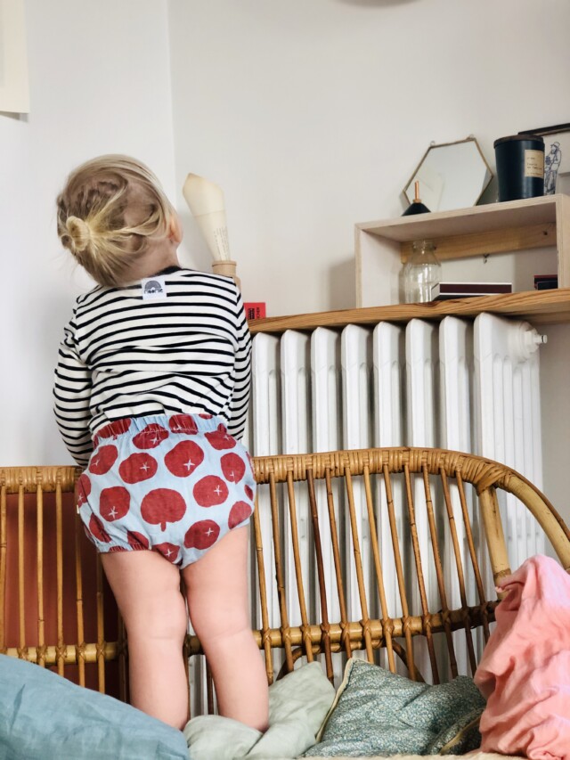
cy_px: 380
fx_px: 1251
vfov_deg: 33.8
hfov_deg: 25.7
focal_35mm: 57
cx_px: 285
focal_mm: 6.6
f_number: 2.8
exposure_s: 1/30
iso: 80
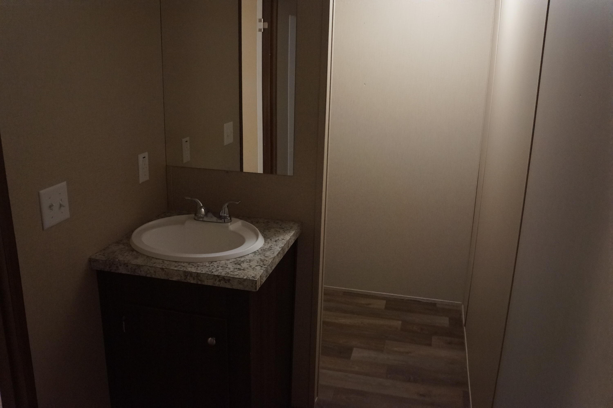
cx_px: 306
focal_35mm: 30
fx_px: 511
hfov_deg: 61.9
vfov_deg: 43.6
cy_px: 204
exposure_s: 1/200
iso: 6400
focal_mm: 20
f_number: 4
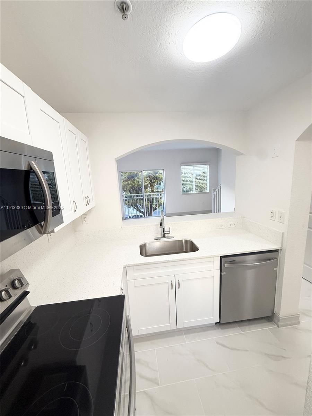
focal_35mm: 14
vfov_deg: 102.1
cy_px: 208
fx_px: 168
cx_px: 156
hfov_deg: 85.7
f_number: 2.2
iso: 250
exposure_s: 1/120
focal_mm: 2.22
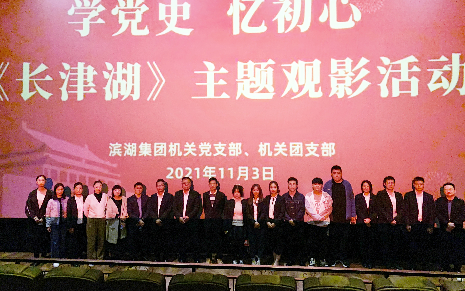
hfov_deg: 66.5
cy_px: 116
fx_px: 355
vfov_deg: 44.3
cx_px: 233
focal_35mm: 28
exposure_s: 1/51
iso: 400
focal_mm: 4.25
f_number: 1.8
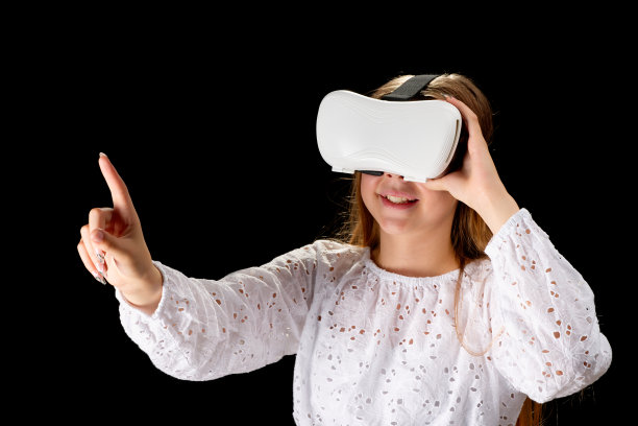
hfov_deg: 22.6
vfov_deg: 15.2
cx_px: 319
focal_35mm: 90
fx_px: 1595
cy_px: 213
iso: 100
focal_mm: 90
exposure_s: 1/250
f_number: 10
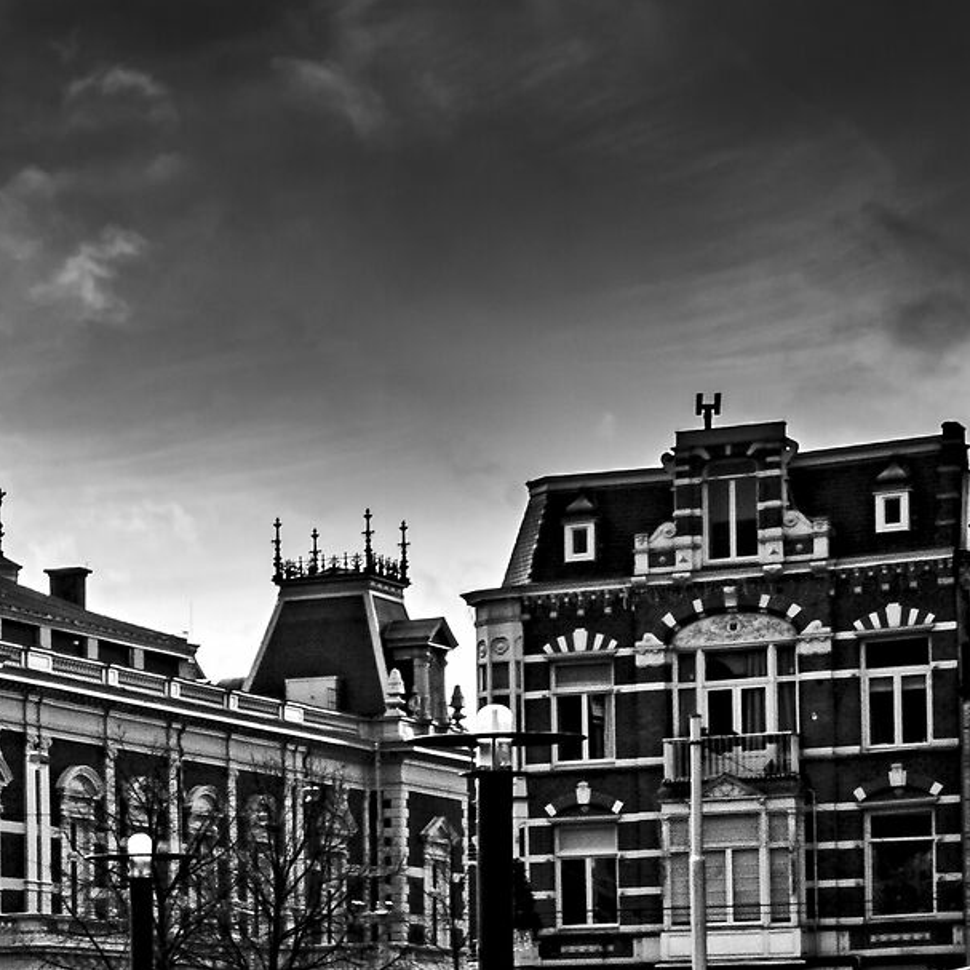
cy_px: 978
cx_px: -868
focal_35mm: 131
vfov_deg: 13.1
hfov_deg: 12.1
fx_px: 4153
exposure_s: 1/125
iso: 100
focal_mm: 26
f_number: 18
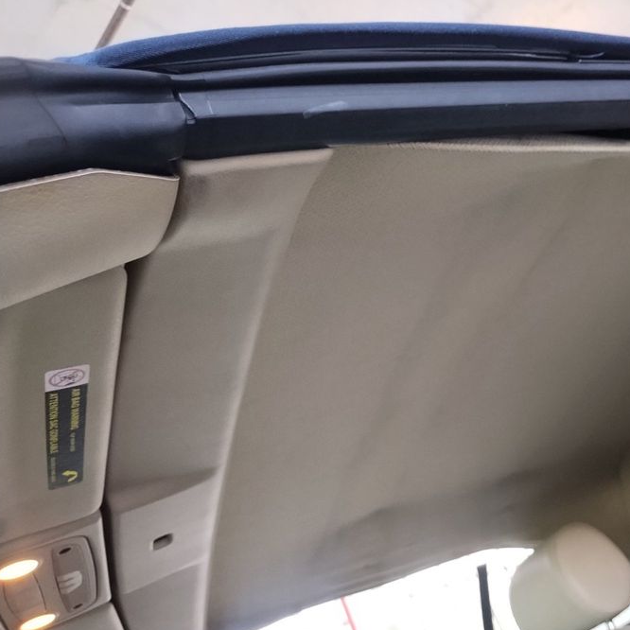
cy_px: 361
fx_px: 700
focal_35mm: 34
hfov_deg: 46.6
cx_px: 477
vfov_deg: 48.3
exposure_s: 1/60
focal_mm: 4.71
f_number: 1.7
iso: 108
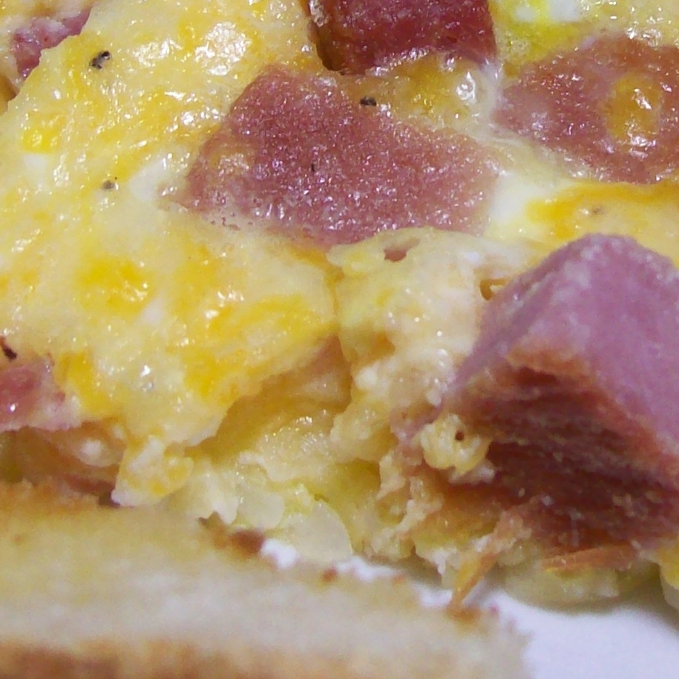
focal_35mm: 99
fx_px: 2197
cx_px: 481
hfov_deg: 17.5
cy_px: 16
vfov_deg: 17.2
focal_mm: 6
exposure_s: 1/64
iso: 153
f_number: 2.7
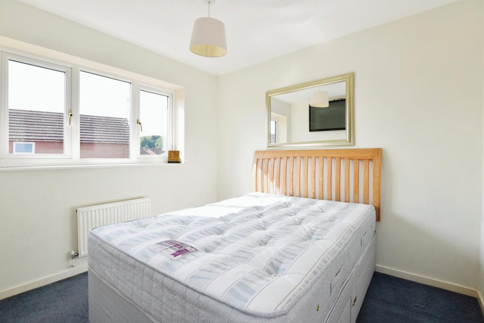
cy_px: 162
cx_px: 242
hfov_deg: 96.7
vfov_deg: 73.8
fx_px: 215
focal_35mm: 16
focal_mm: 16
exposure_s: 1/200
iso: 400
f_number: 7.1
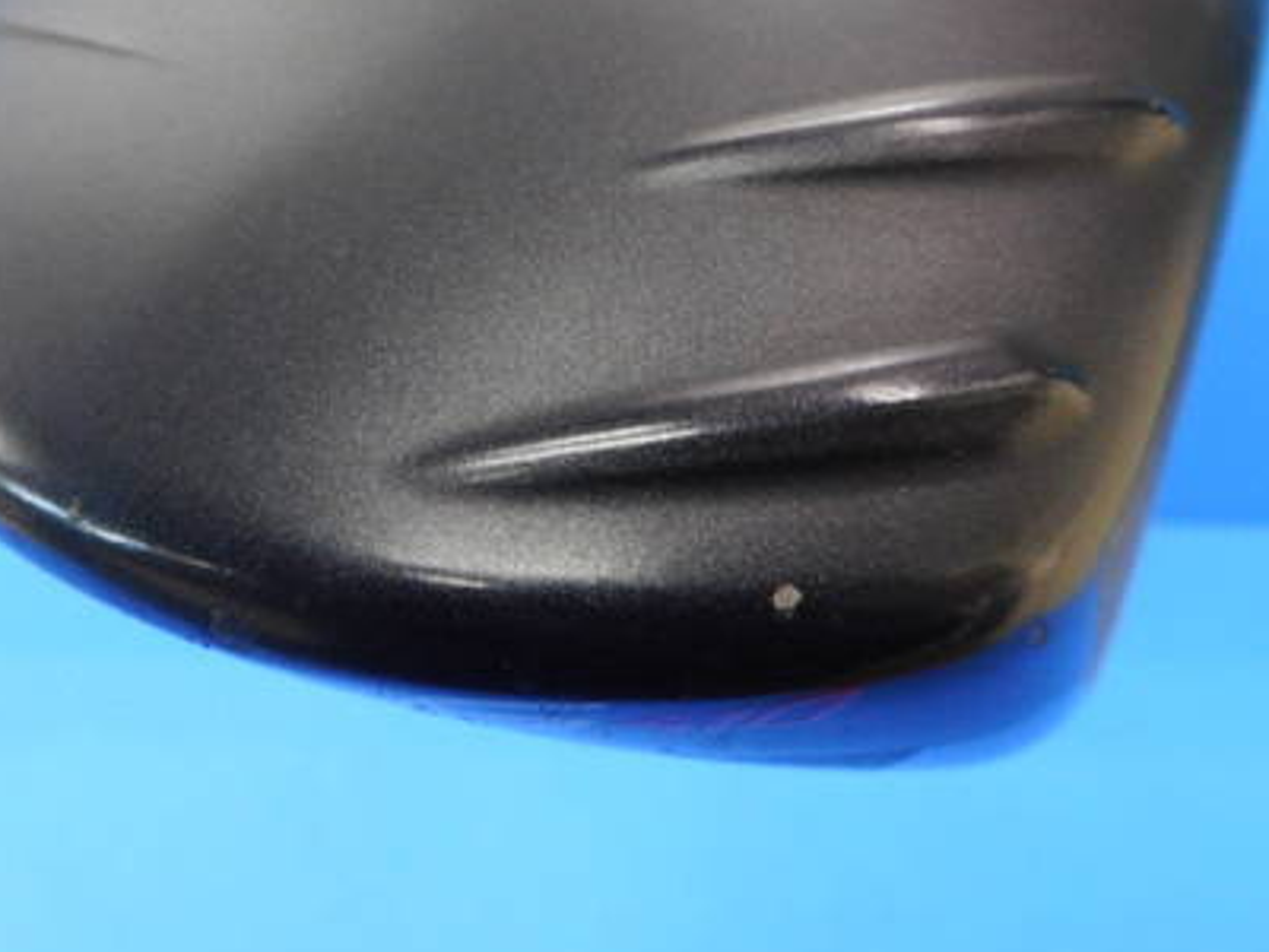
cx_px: 590
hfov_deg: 46.8
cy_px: 466
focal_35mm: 40
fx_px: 1466
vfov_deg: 36.0
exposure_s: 1/30
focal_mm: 4.5
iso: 200
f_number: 3.7
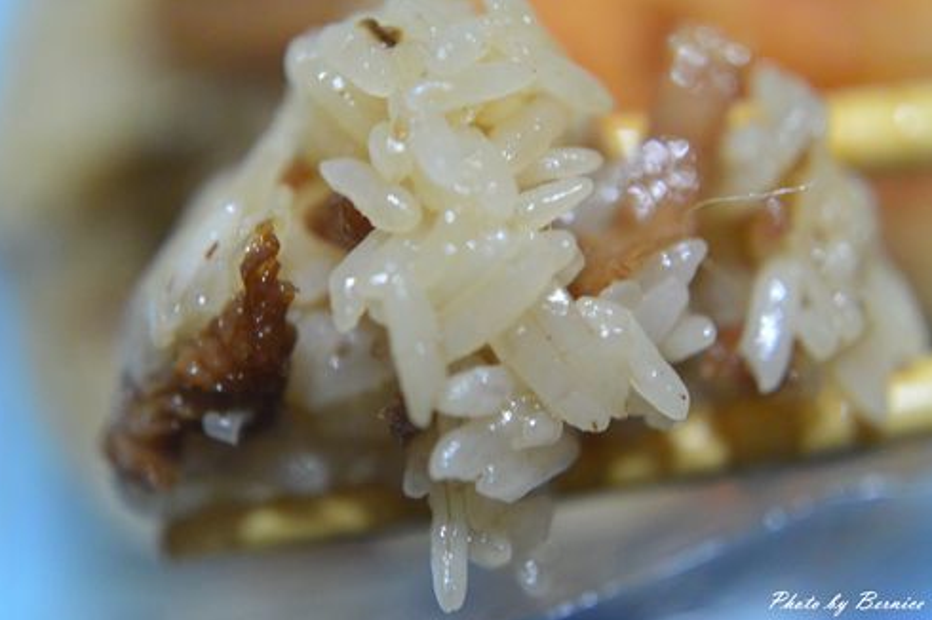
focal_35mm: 50
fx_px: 1294
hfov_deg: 39.6
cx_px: 464
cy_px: 313
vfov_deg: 27.0
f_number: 1.8
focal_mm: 18.5
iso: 800
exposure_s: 1/50
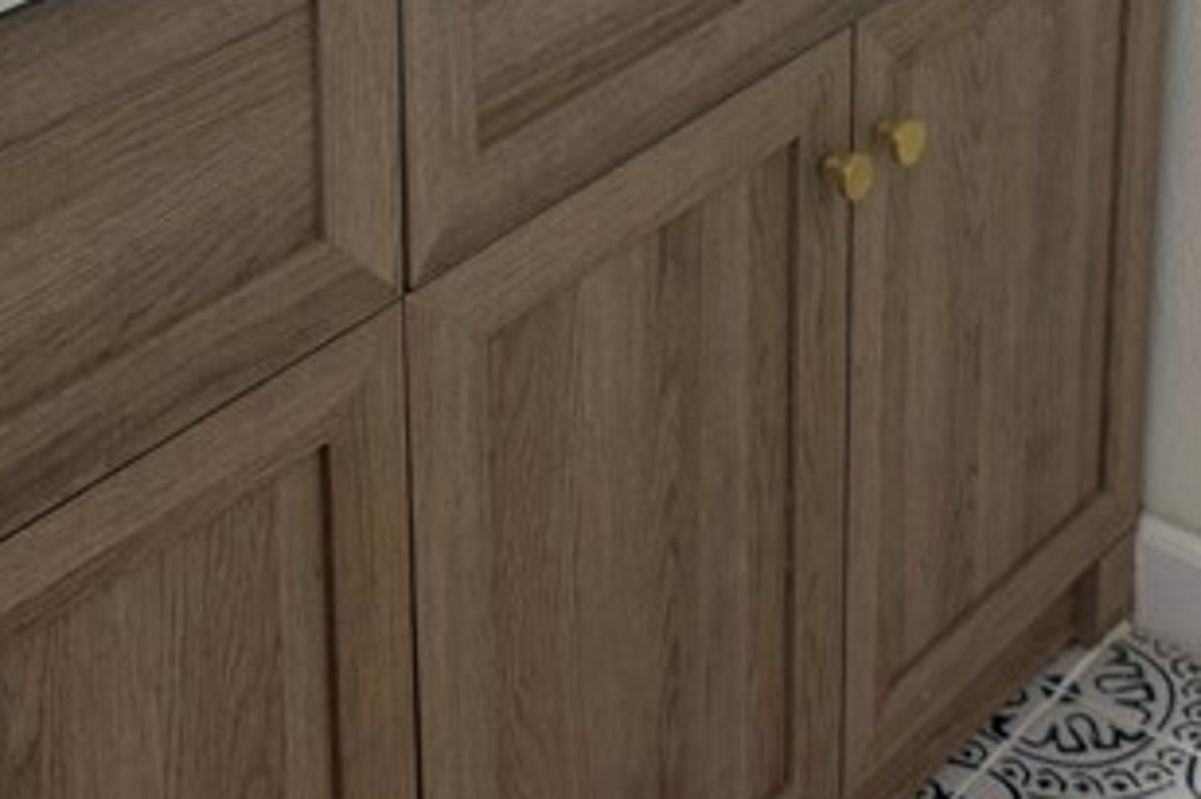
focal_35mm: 83
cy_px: -269
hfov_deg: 24.5
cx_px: 659
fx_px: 2767
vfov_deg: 15.6
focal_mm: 6.76
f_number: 1.78
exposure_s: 1/120
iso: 64
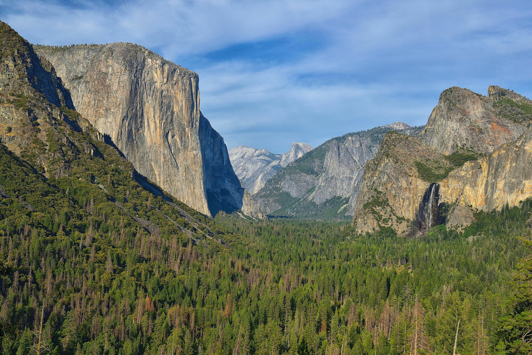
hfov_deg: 46.4
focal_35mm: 42
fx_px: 621
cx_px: 266
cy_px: 178
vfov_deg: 31.9
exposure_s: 1/320
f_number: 9
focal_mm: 28
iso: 100
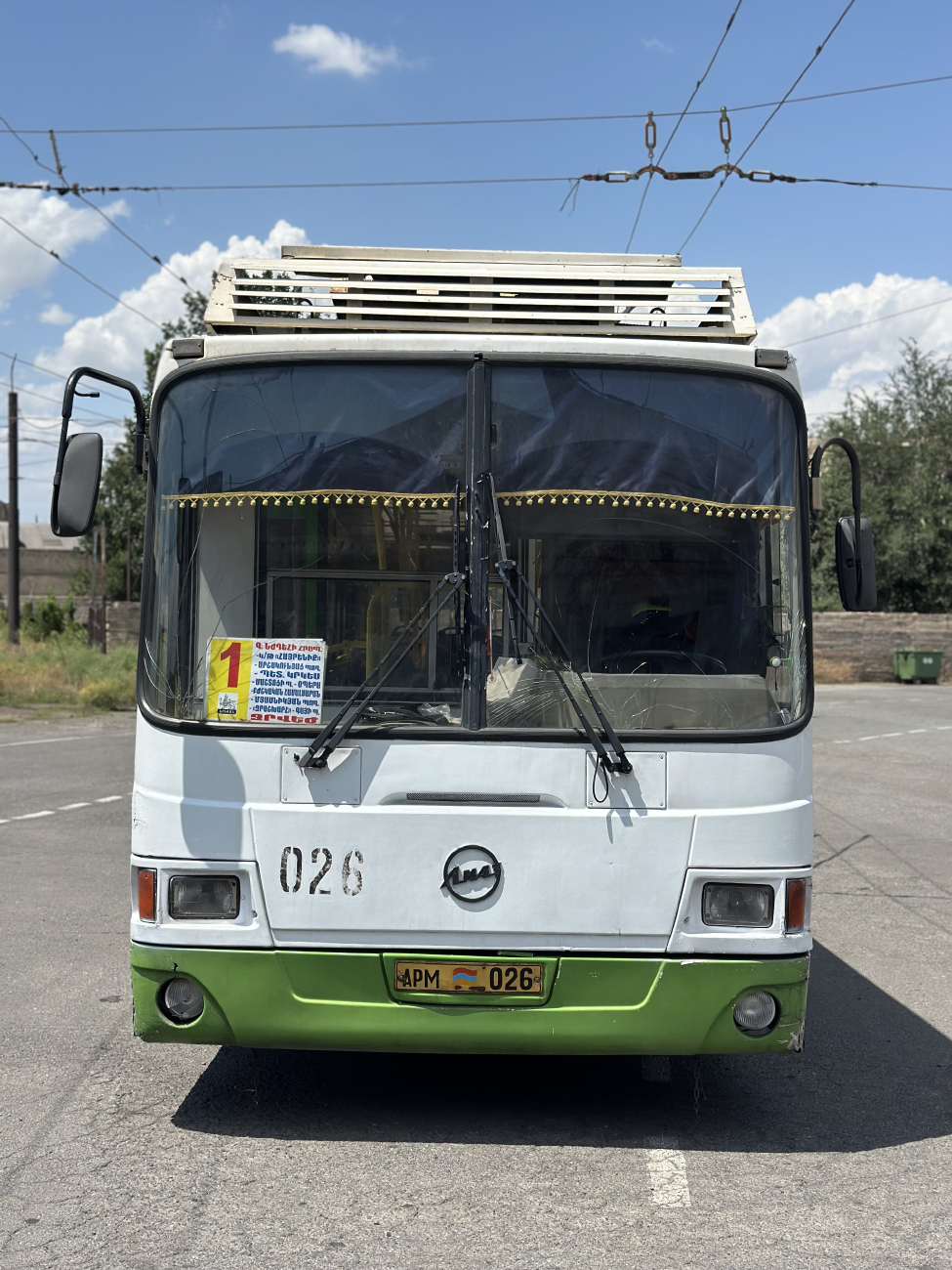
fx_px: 1760
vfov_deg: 39.7
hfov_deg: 30.3
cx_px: 476
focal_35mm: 48
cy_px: 635
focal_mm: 6.86
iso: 100
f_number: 1.78
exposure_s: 1/6623
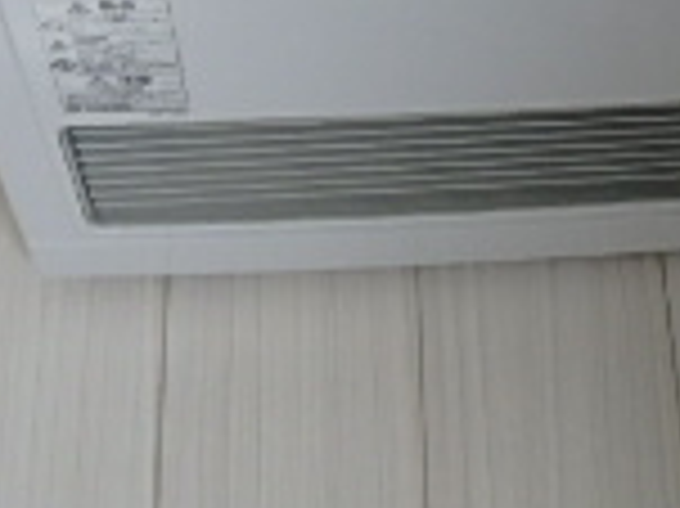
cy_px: -229
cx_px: 567
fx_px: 1747
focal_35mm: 89
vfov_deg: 15.4
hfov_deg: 21.7
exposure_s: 1/60
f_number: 3.5
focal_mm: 3.7
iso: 200
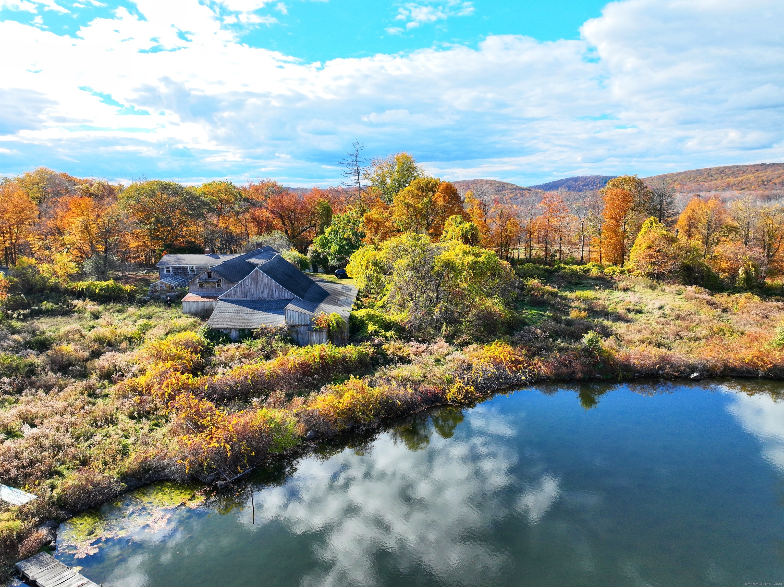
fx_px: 543
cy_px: 294
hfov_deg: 71.6
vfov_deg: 56.8
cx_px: 392
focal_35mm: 24
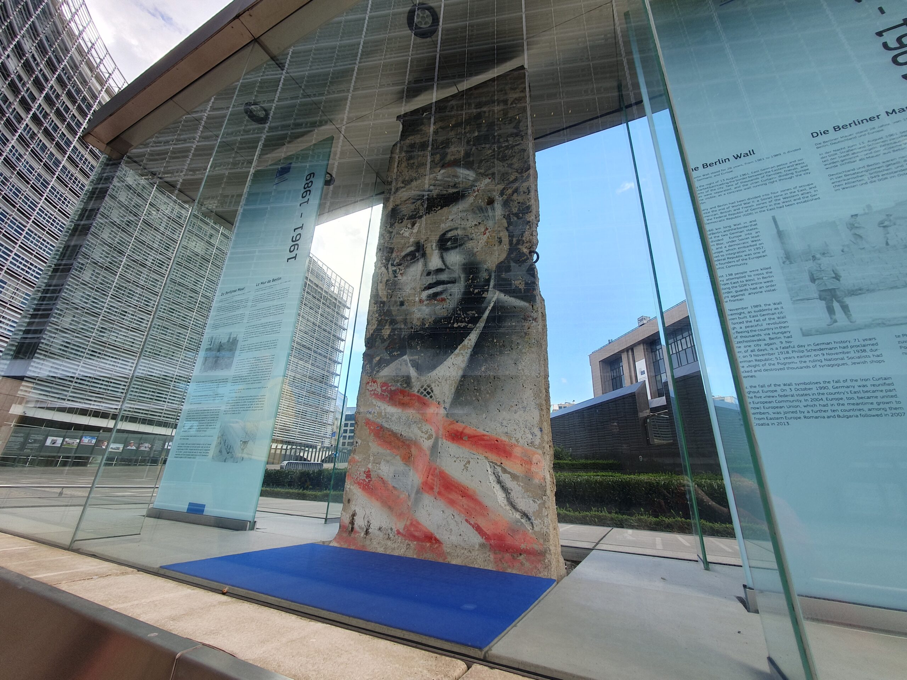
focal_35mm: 13
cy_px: 340
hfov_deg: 106.2
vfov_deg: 89.9
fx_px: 341
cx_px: 454
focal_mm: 1.8
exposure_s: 1/140
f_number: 2.2
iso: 50
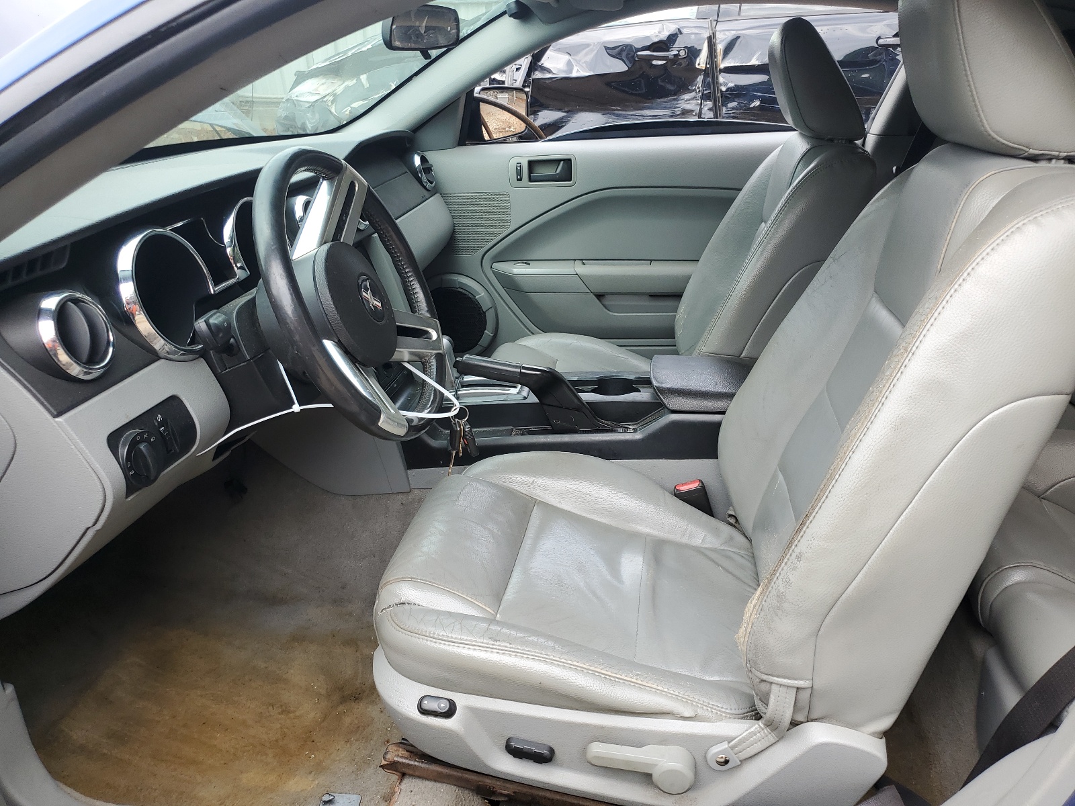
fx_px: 807
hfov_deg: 67.3
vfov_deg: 53.1
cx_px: 538
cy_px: 403
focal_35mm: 26
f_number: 1.5
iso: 50
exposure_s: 1/500
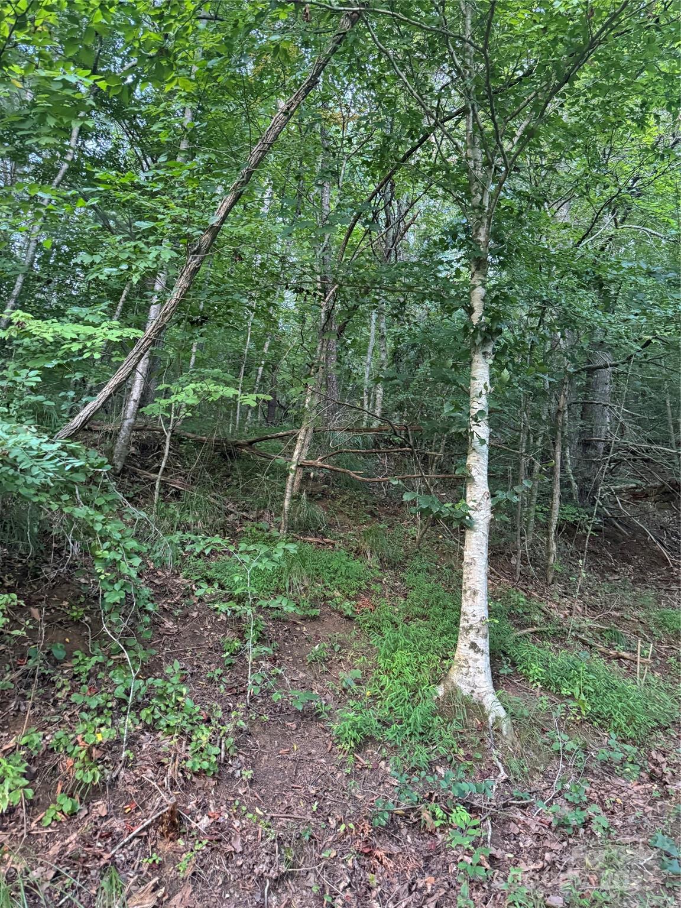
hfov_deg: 56.8
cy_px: 454
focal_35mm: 24
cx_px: 340
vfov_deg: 71.6
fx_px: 630
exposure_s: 1/49
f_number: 1.78
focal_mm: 6.76
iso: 800
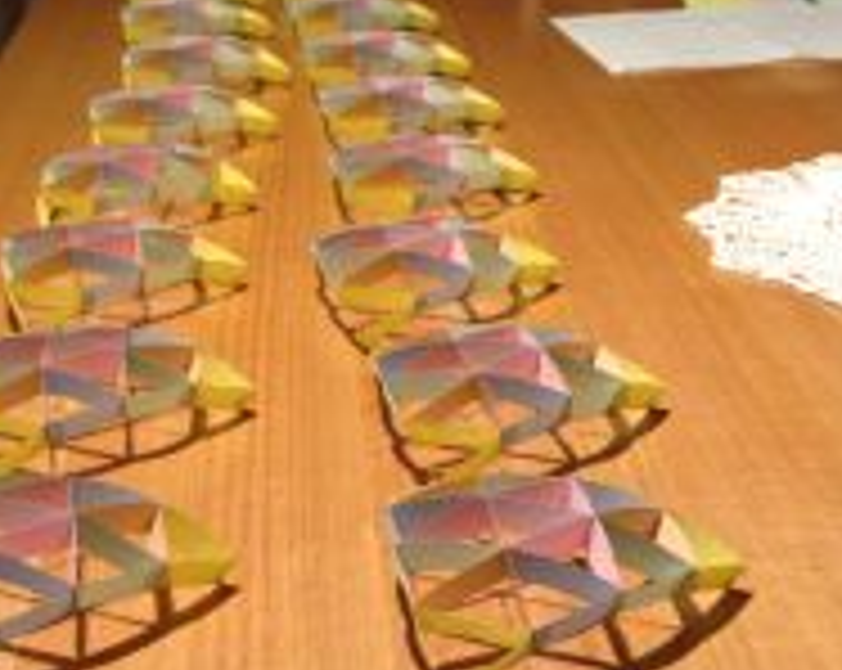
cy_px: 540
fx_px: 1717
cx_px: 311
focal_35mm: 69
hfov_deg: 27.5
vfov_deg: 21.8
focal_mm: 4.12
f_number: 2.4
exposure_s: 1/20
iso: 200
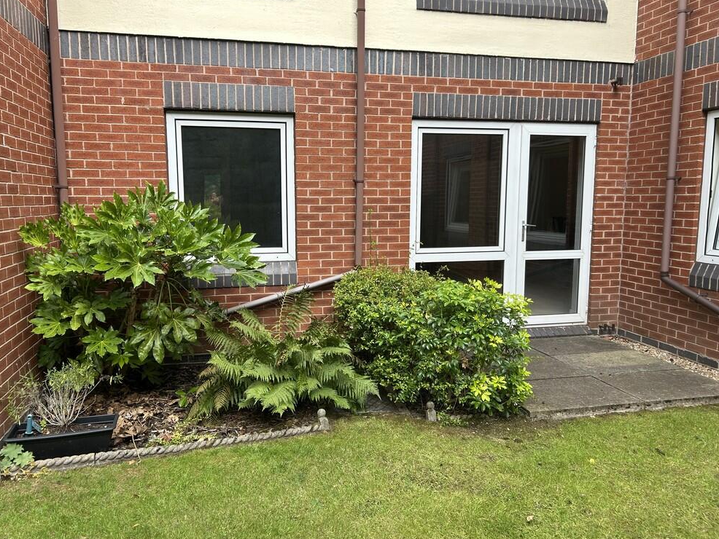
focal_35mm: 27
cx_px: 346
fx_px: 561
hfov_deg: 65.3
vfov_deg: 51.4
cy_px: 264
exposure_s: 1/184
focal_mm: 5.7
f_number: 1.5
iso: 40
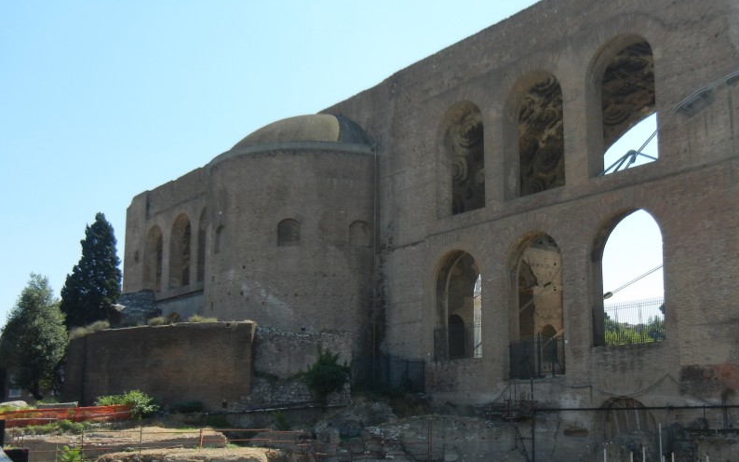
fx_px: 826
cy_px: 295
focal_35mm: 41
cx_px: 455
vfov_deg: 31.1
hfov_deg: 47.8
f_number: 3.5
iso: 160
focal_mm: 5.4
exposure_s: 1/858
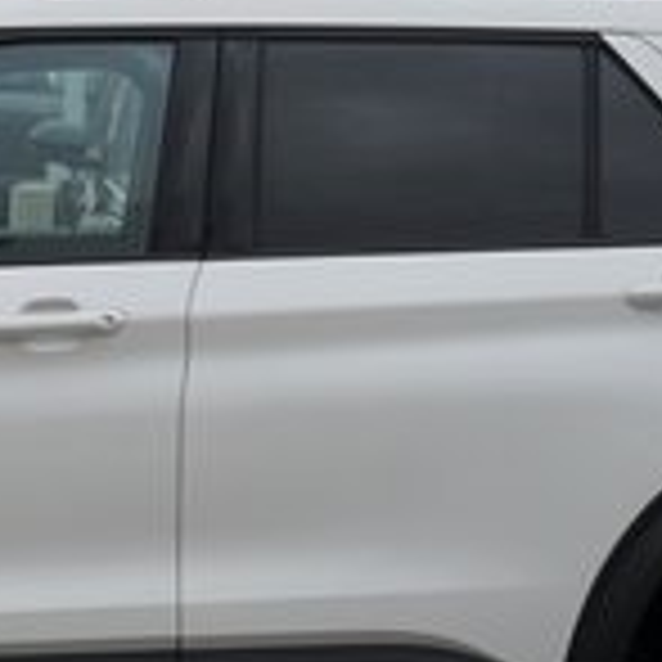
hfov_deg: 9.4
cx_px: 108
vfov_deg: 9.5
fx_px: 4003
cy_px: 313
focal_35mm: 185
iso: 125
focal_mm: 50
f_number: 4
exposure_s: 1/60
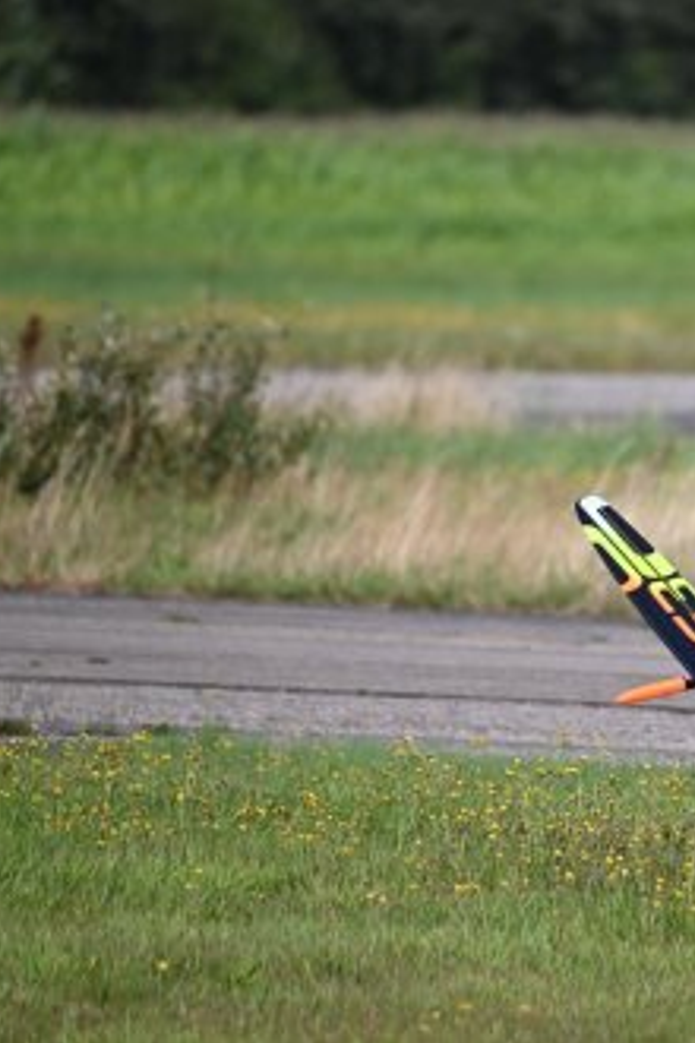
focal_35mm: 603
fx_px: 17461
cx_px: 684
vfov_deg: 3.4
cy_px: 522
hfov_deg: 2.3
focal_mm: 400
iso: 320
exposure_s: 1/2000
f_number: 6.3
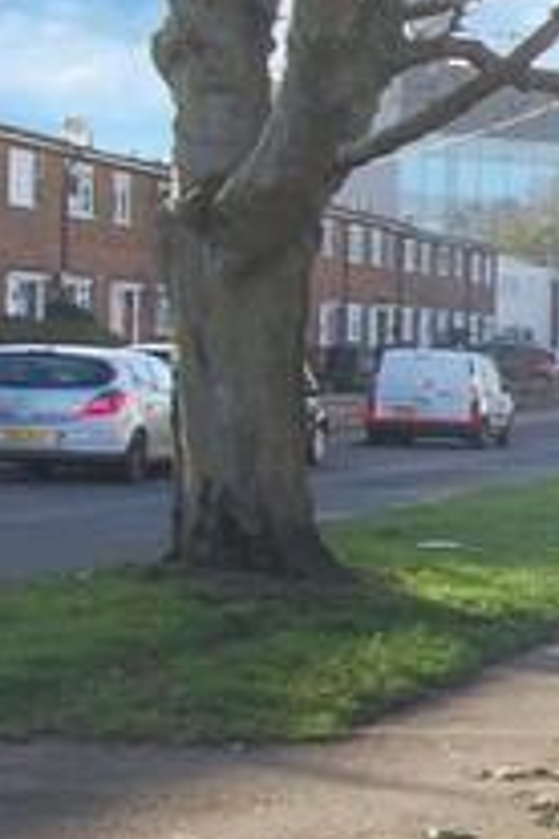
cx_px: 1973
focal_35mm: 104
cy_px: 391
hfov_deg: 8.9
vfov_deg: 19.6
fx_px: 2422
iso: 400
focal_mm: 14
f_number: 4.8
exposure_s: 1/400
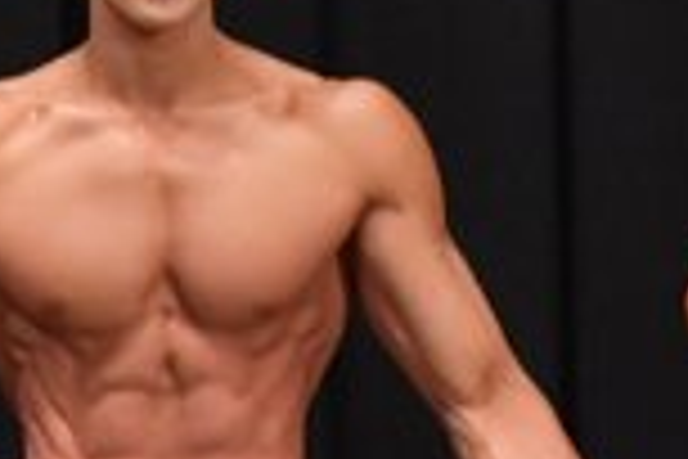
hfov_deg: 1.9
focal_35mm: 1099
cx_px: -416
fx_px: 21001
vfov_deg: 1.3
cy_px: 734
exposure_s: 1/400
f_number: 5.6
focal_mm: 145
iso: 6400
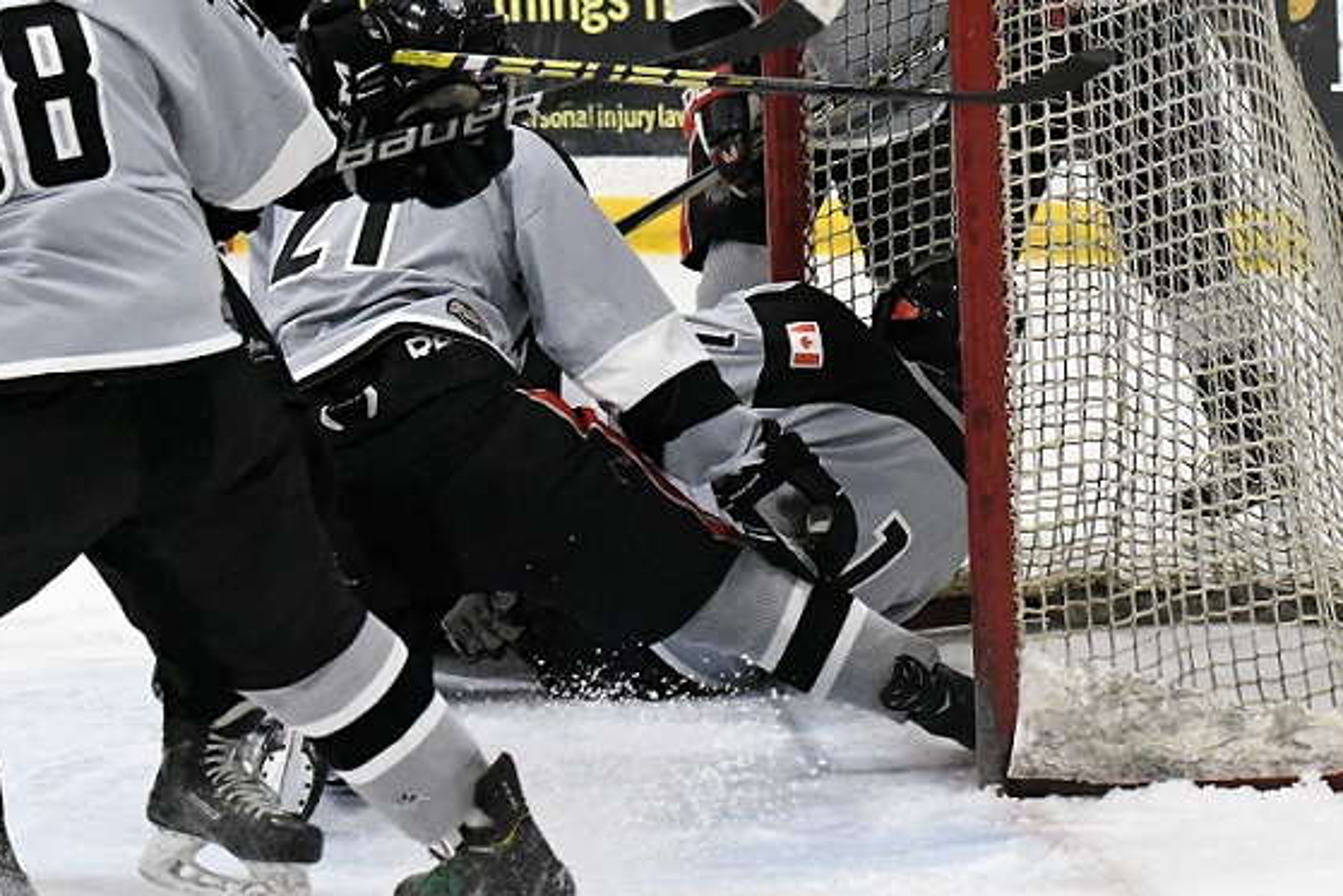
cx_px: 1082
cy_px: 161
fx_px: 6828
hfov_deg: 11.2
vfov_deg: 7.5
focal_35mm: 183
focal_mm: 70
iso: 11400
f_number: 4.5
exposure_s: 1/1000
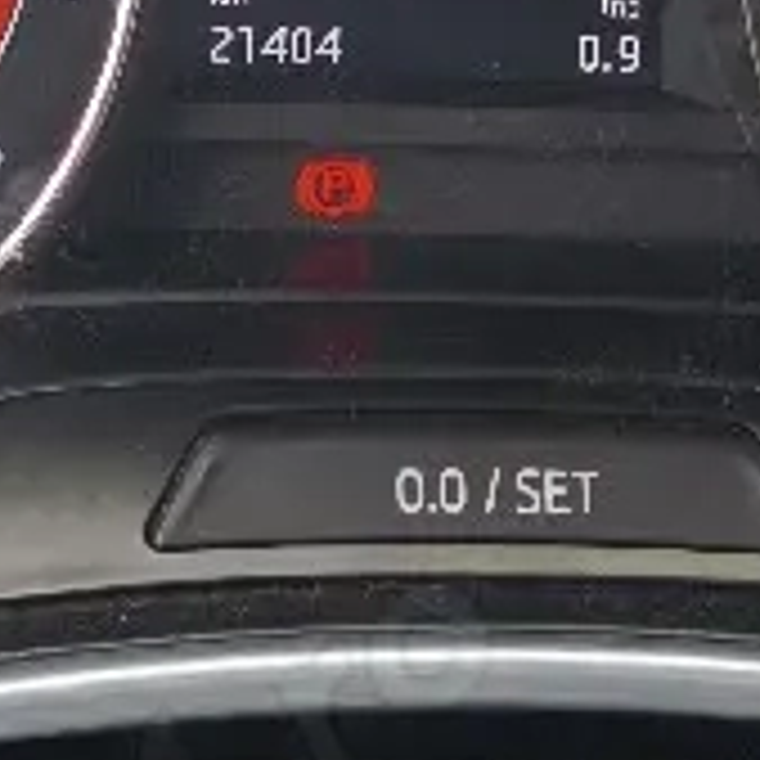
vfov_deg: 14.0
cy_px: -198
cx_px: 306
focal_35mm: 120
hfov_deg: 14.5
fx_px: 2981
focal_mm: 6.57
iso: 100
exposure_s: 1/101
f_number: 1.6
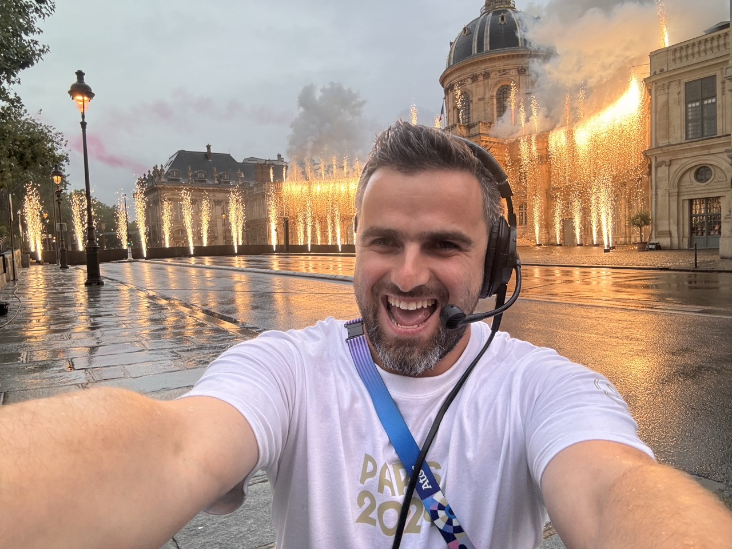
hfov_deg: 73.9
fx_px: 486
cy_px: 274
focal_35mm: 23
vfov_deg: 58.9
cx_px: 366
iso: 80
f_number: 1.9
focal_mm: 2.69
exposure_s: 1/93
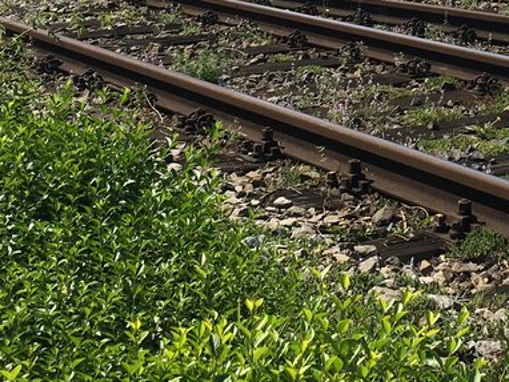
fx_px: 1339
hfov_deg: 20.7
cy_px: -110
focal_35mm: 91
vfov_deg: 15.5
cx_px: 530
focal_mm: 4.15
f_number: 2.2
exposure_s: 1/1425
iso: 25
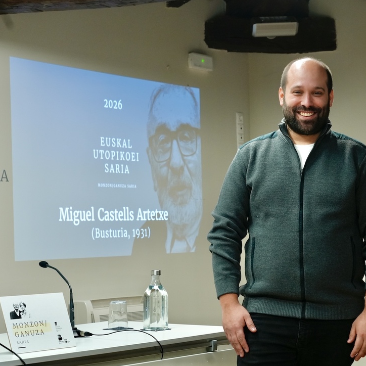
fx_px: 1112
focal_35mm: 93
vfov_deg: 18.7
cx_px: 294
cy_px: 201
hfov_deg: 18.5
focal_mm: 66
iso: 1600
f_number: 6.3
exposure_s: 1/30
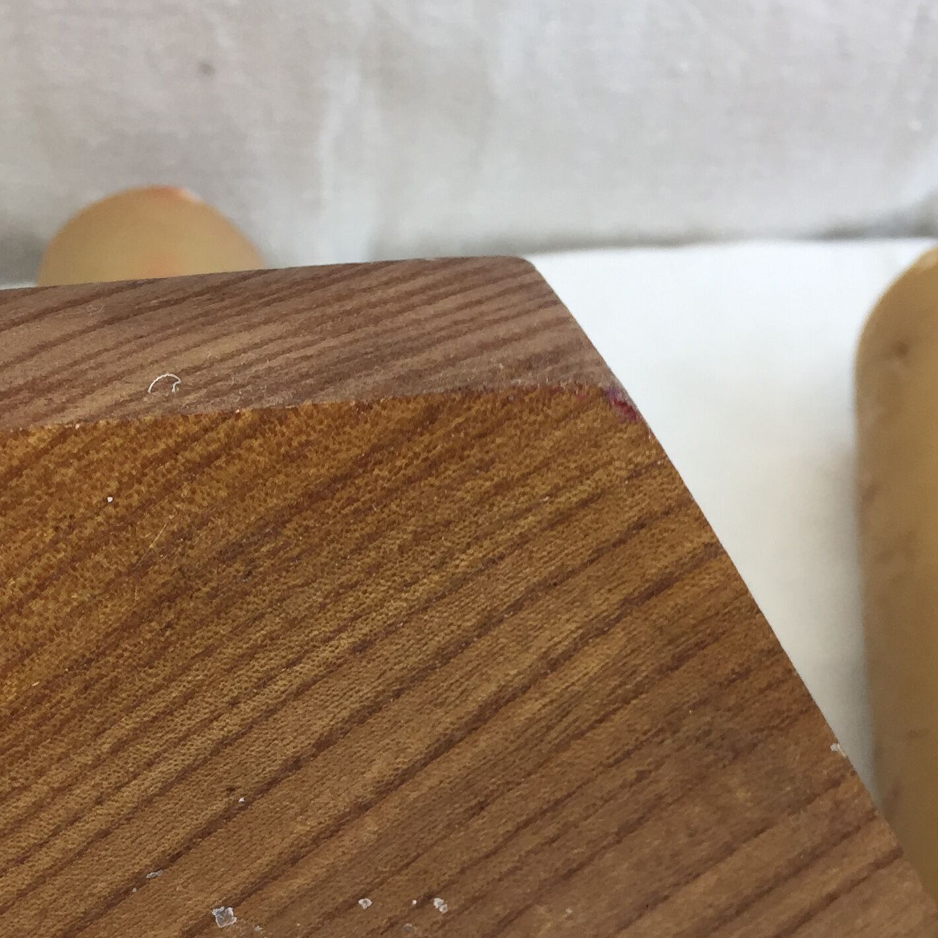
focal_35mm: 59
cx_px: 290
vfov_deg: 27.5
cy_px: 924
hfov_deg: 28.8
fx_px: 1809
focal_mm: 4.15
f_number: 2.2
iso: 50
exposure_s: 1/100
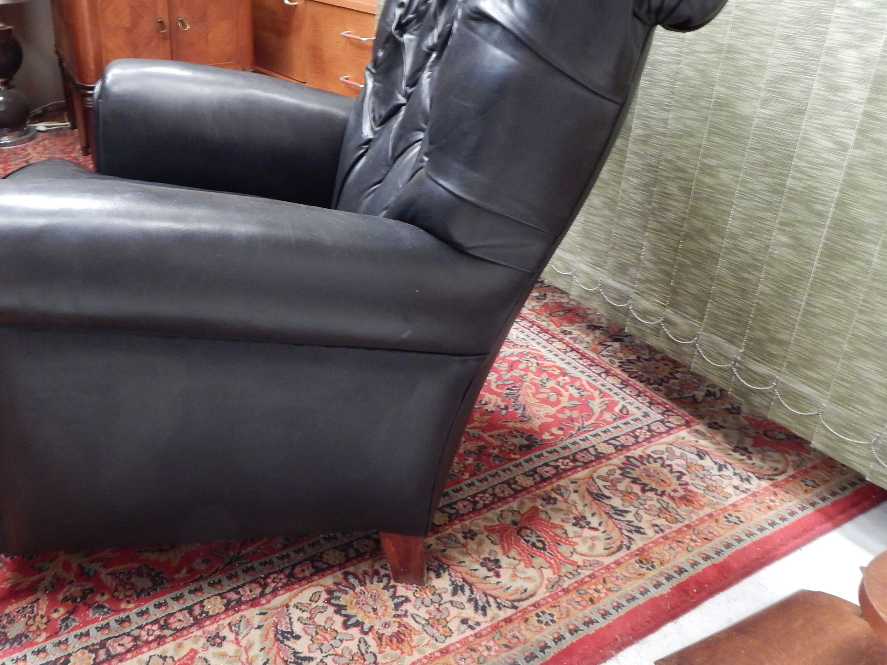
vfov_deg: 45.2
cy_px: 266
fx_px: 794
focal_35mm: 31
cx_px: 311
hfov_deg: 57.3
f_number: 3
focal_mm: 4
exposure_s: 1/8
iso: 400
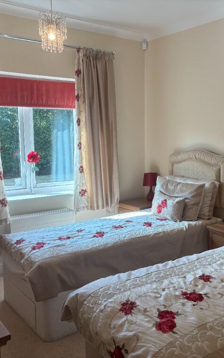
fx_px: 361
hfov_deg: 34.0
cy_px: 179
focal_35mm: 37
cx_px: 154
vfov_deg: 52.7
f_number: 1.6
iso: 50
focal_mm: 5.96
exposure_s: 1/219
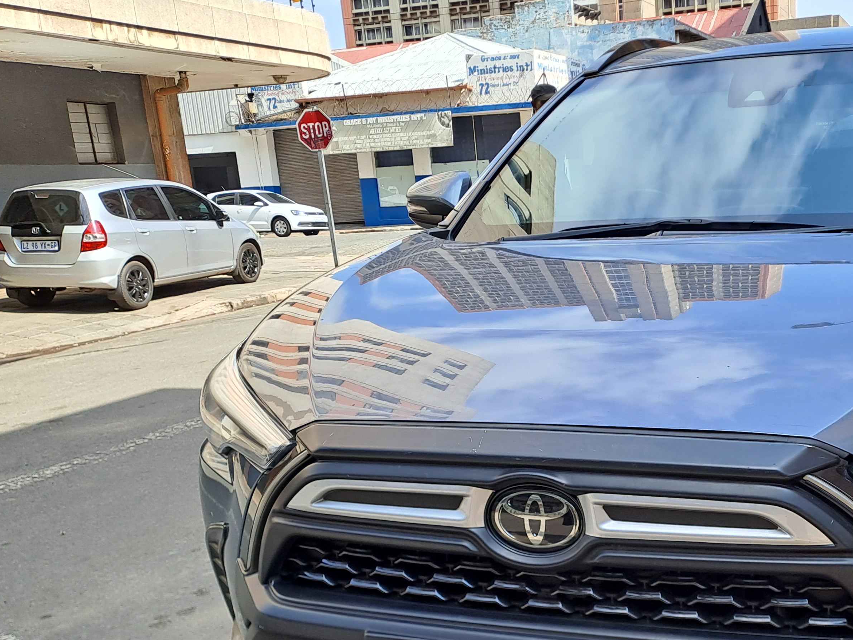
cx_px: 633
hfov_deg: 43.4
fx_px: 1035
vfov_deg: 33.3
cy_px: 514
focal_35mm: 42
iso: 32
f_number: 1.8
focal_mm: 4.65
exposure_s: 1/500
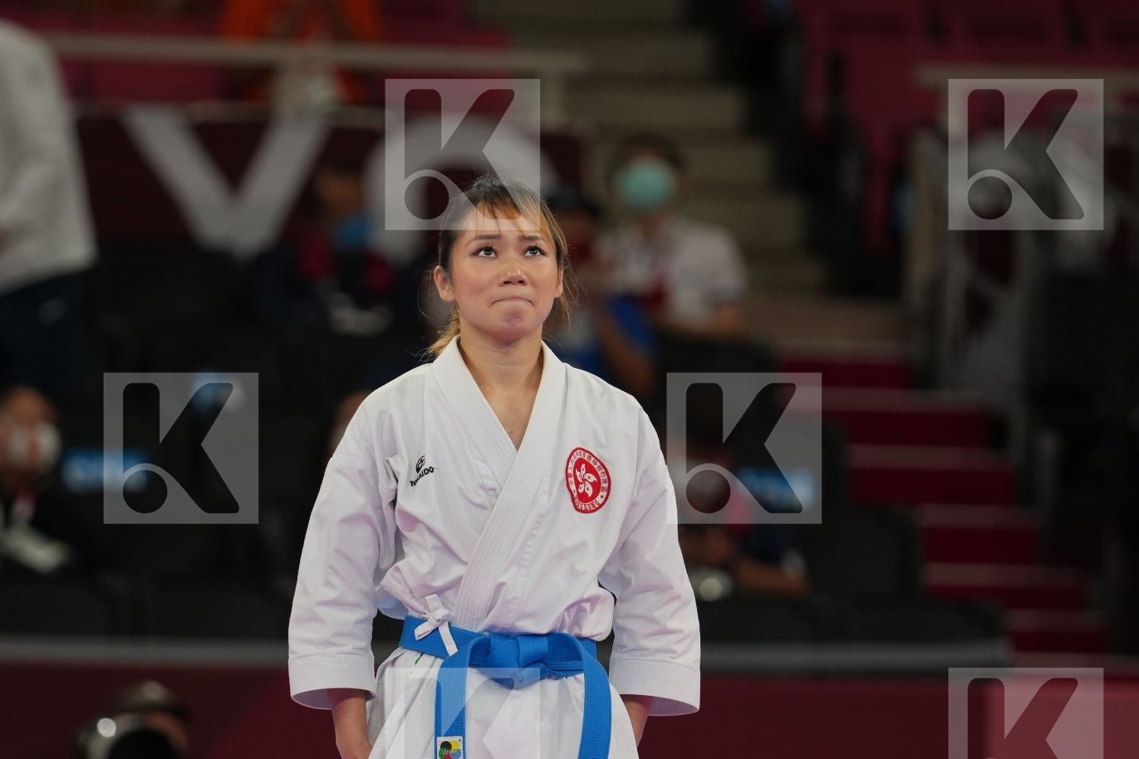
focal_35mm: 394
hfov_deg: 5.2
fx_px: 12465
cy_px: 448
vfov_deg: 3.5
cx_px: 463
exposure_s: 1/1000
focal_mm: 200
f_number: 2.8
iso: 500
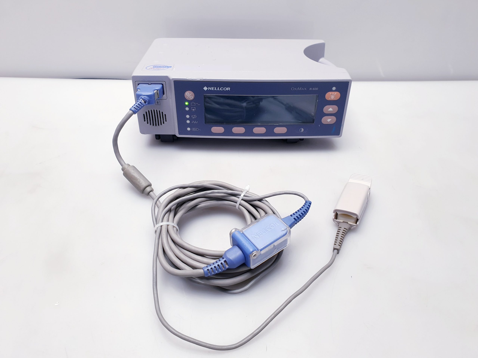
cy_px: 179
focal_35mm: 26
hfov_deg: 67.3
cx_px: 239
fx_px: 359
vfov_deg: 53.1
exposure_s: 1/50
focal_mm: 4.3
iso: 80
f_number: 2.4
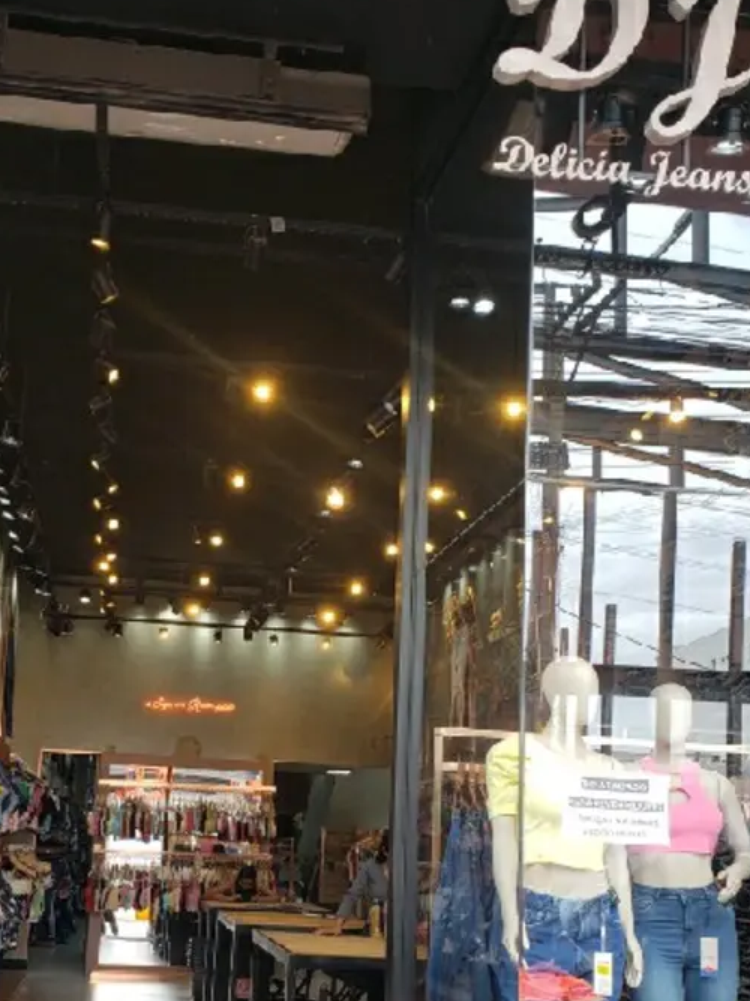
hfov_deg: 32.0
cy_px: 699
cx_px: 280
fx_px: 1300
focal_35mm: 45
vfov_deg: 41.3
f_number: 2.4
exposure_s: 1/125
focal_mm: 4.3
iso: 50
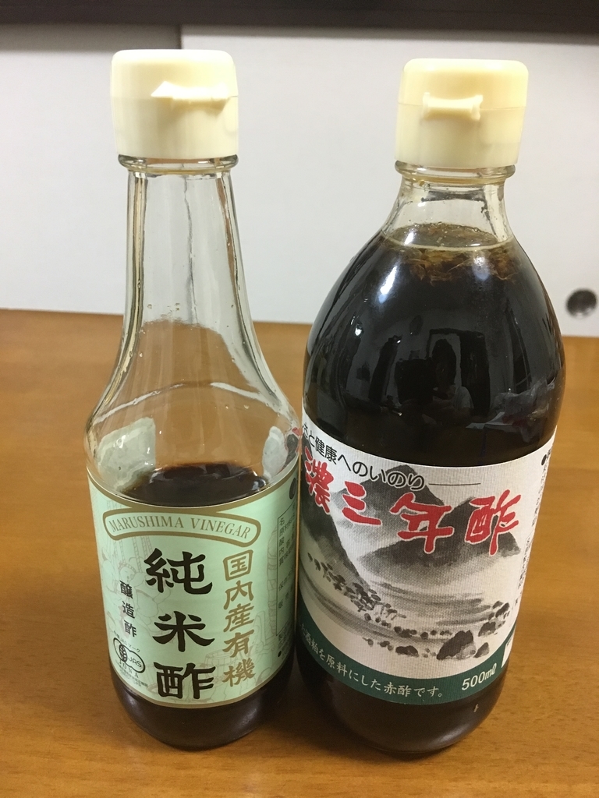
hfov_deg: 48.2
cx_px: 300
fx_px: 669
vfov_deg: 61.7
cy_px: 399
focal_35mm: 29
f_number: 2.2
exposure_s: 1/30
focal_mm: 4.15
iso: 200
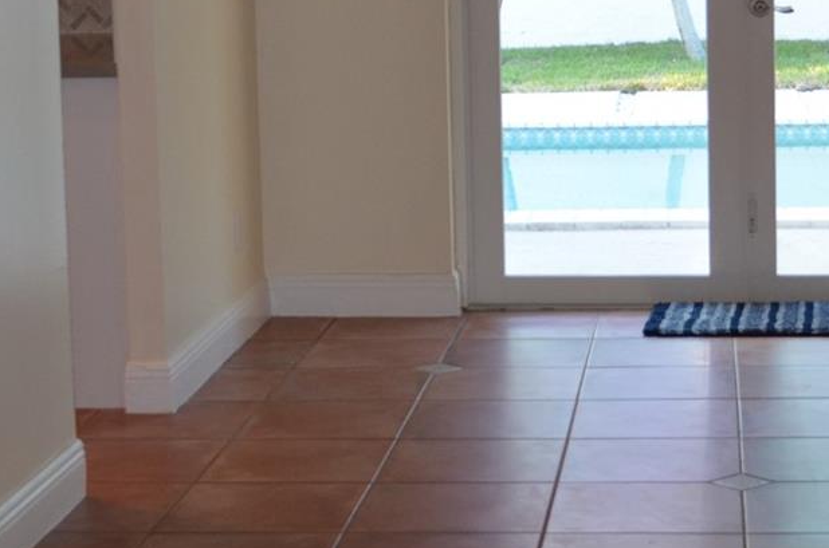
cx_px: 447
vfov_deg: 13.4
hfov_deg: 20.3
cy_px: 74
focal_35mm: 101
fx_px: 2320
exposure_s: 1/60
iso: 640
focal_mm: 26
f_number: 4.2
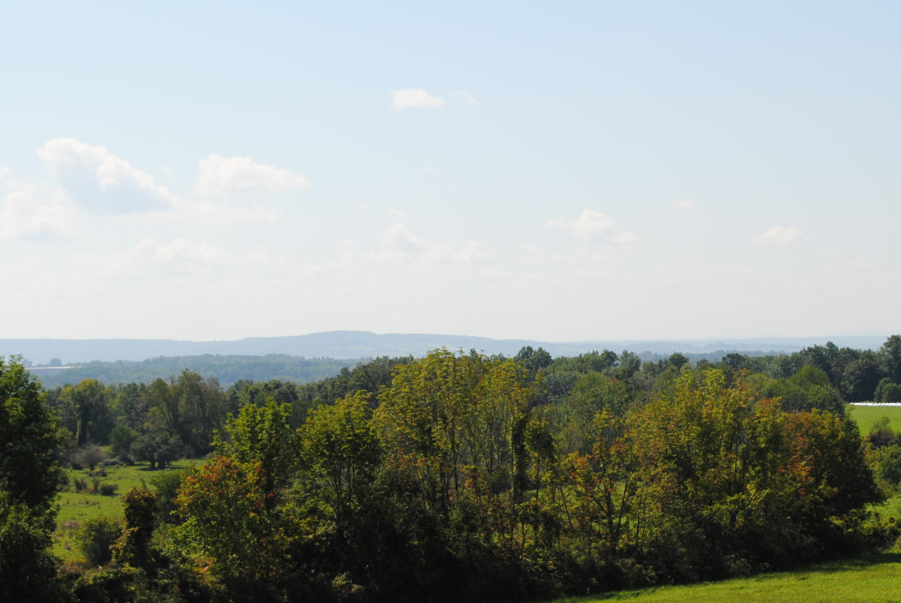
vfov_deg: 14.5
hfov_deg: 21.4
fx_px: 2373
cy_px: 335
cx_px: 577
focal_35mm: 95
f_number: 10
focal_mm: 45
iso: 100
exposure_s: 1/200
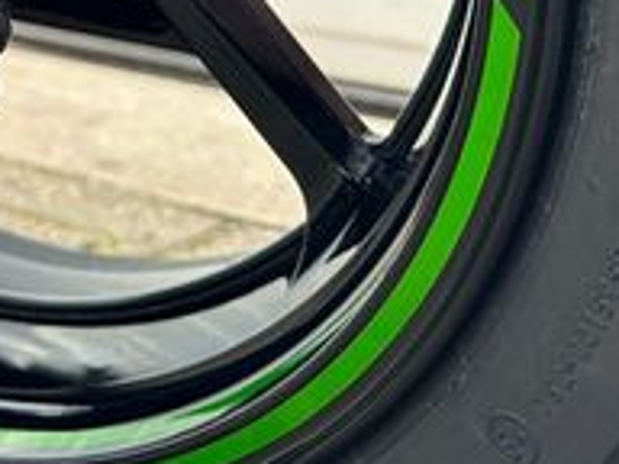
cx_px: -222
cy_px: -267
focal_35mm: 80
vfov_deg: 16.5
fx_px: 1431
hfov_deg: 21.6
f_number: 1.78
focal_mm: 6.86
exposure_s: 1/850
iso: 80
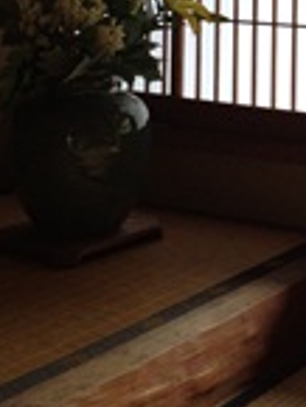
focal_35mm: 103
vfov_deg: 18.1
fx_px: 1212
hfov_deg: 14.2
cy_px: -87
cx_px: 284
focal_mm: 4.28
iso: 100
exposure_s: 1/120
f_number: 2.4
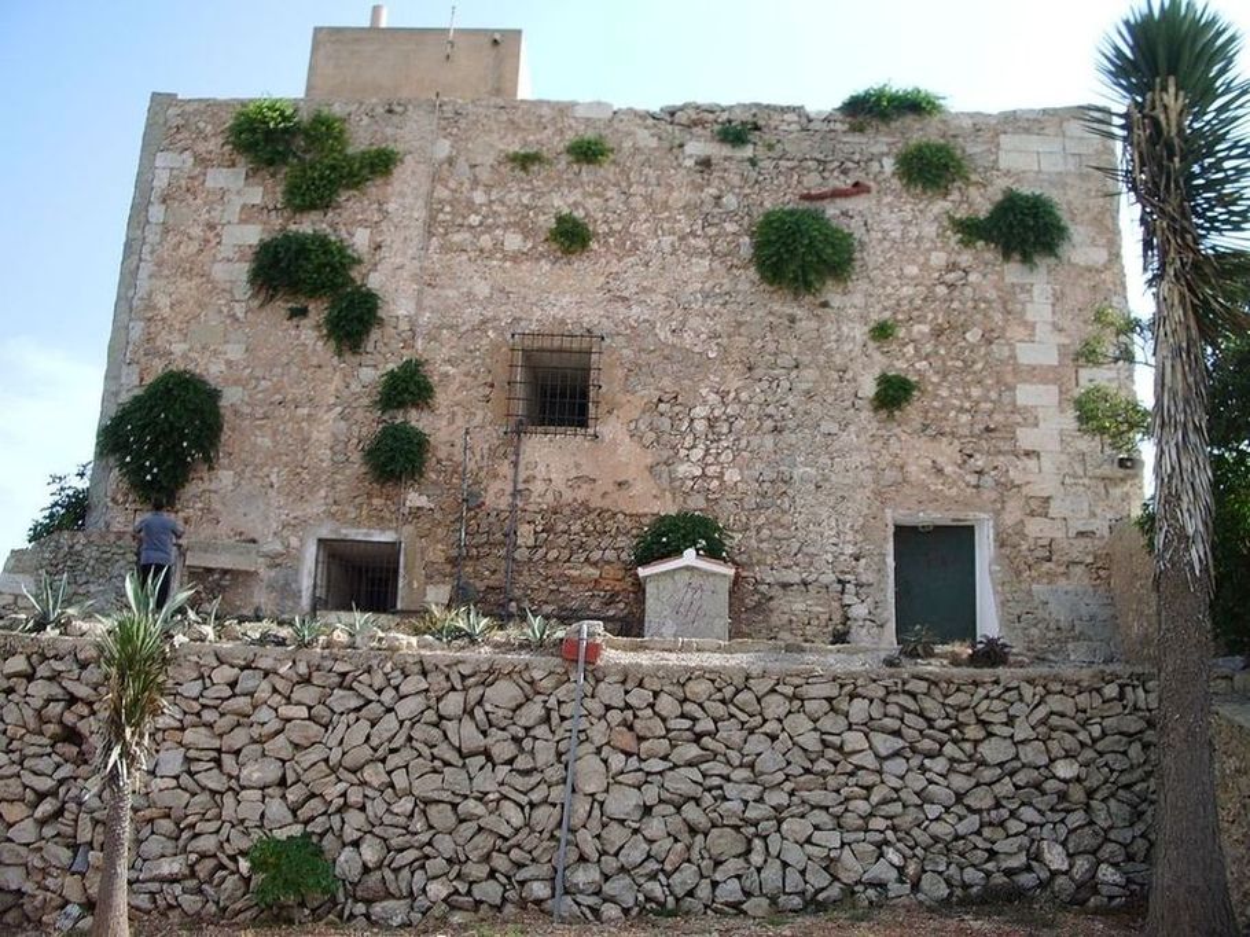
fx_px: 1264
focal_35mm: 35
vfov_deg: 40.7
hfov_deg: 52.6
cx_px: 625
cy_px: 468
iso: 50
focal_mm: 5.8
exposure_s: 1/200
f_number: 4.3
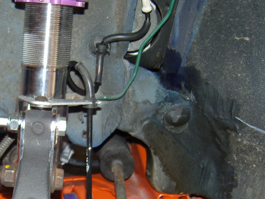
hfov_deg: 31.0
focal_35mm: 61
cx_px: 61
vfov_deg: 23.7
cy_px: 154
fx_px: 467
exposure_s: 1/40
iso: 100
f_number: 2.8
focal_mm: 7.3
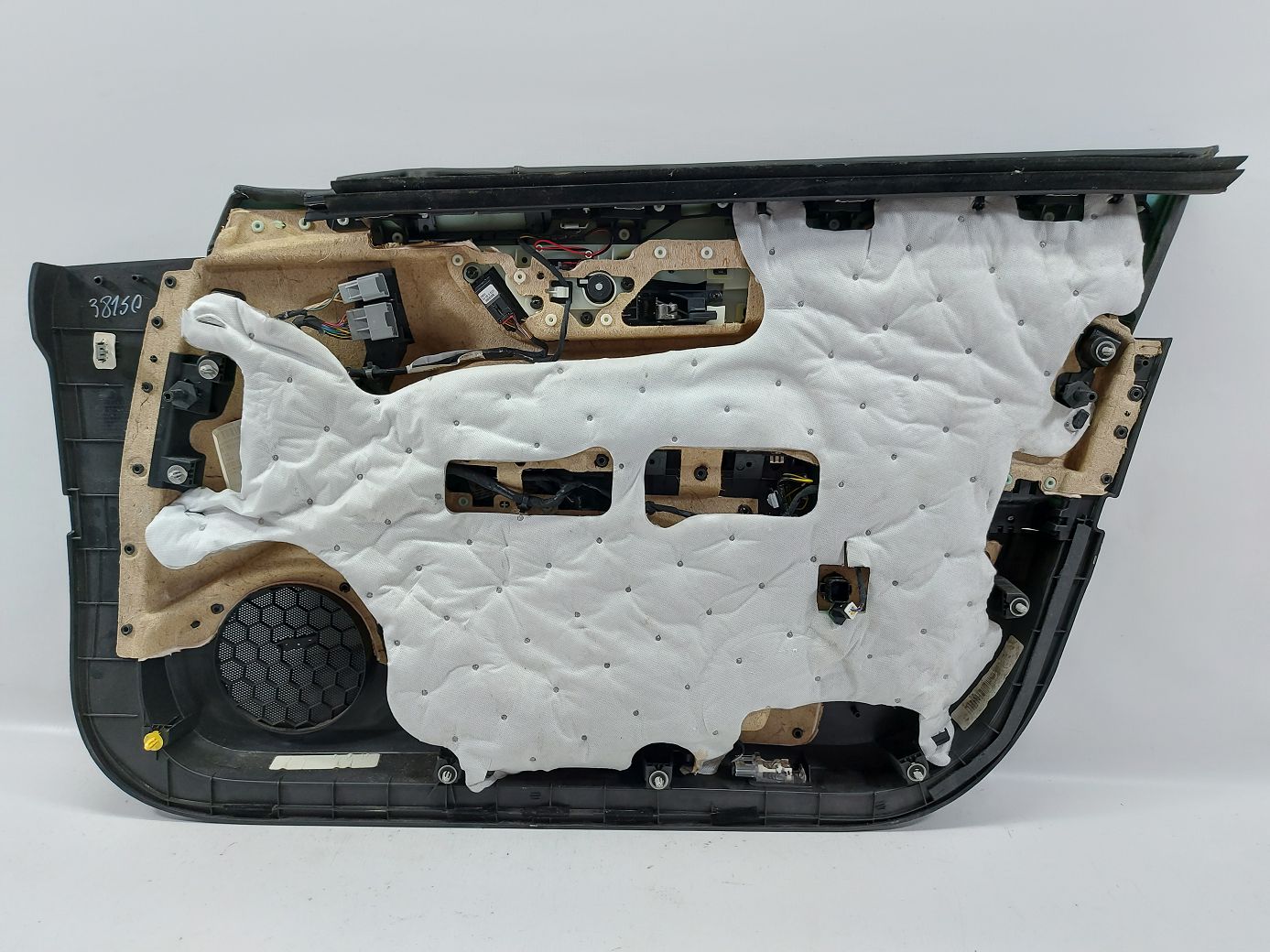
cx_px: 635
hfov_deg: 71.6
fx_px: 880
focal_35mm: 24
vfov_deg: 56.8
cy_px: 476
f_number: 1.8
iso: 64
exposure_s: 1/50
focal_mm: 5.23
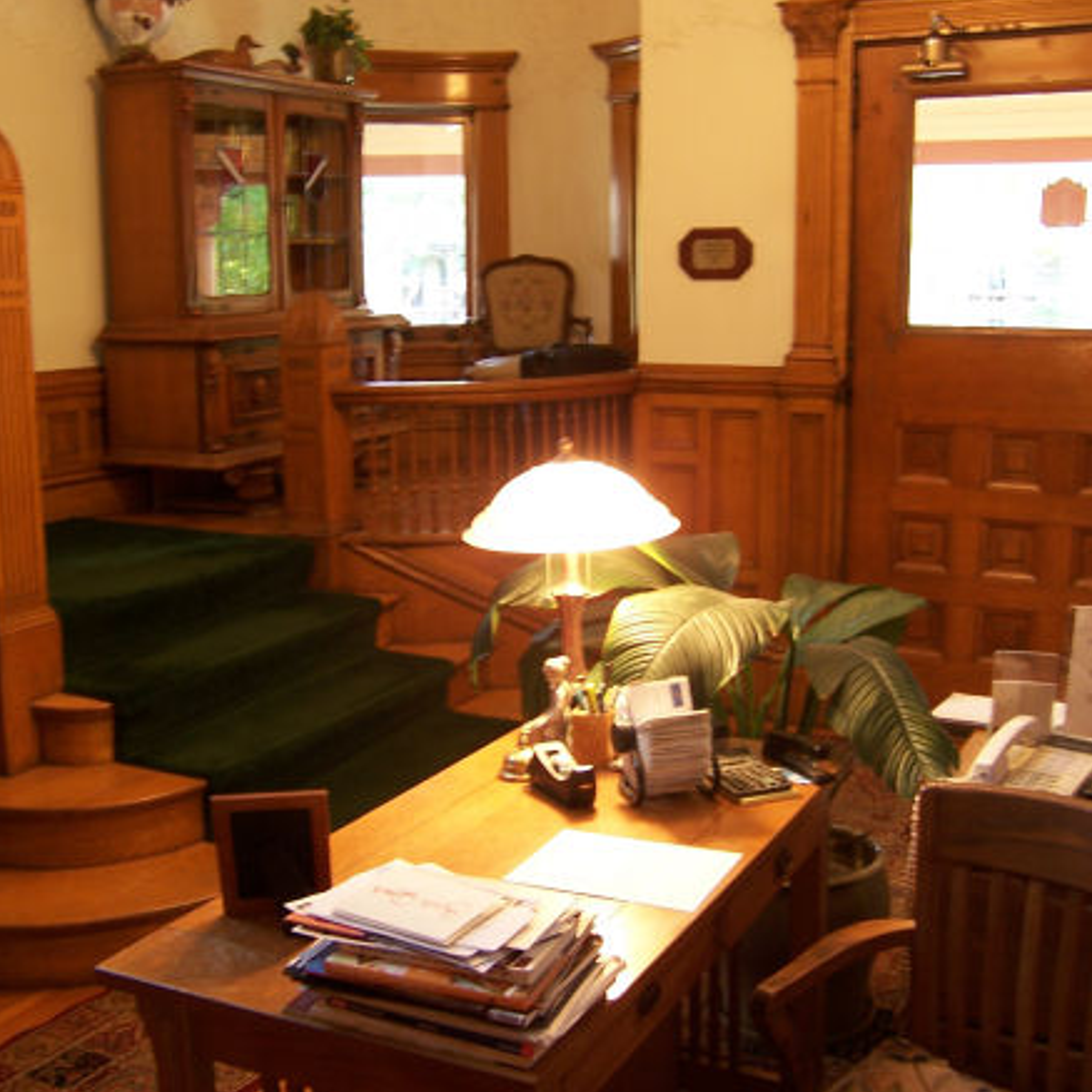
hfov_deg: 41.8
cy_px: 536
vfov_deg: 41.9
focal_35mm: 40
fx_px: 1428
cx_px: 504
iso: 80
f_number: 3.4
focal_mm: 5.5
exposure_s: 1/2
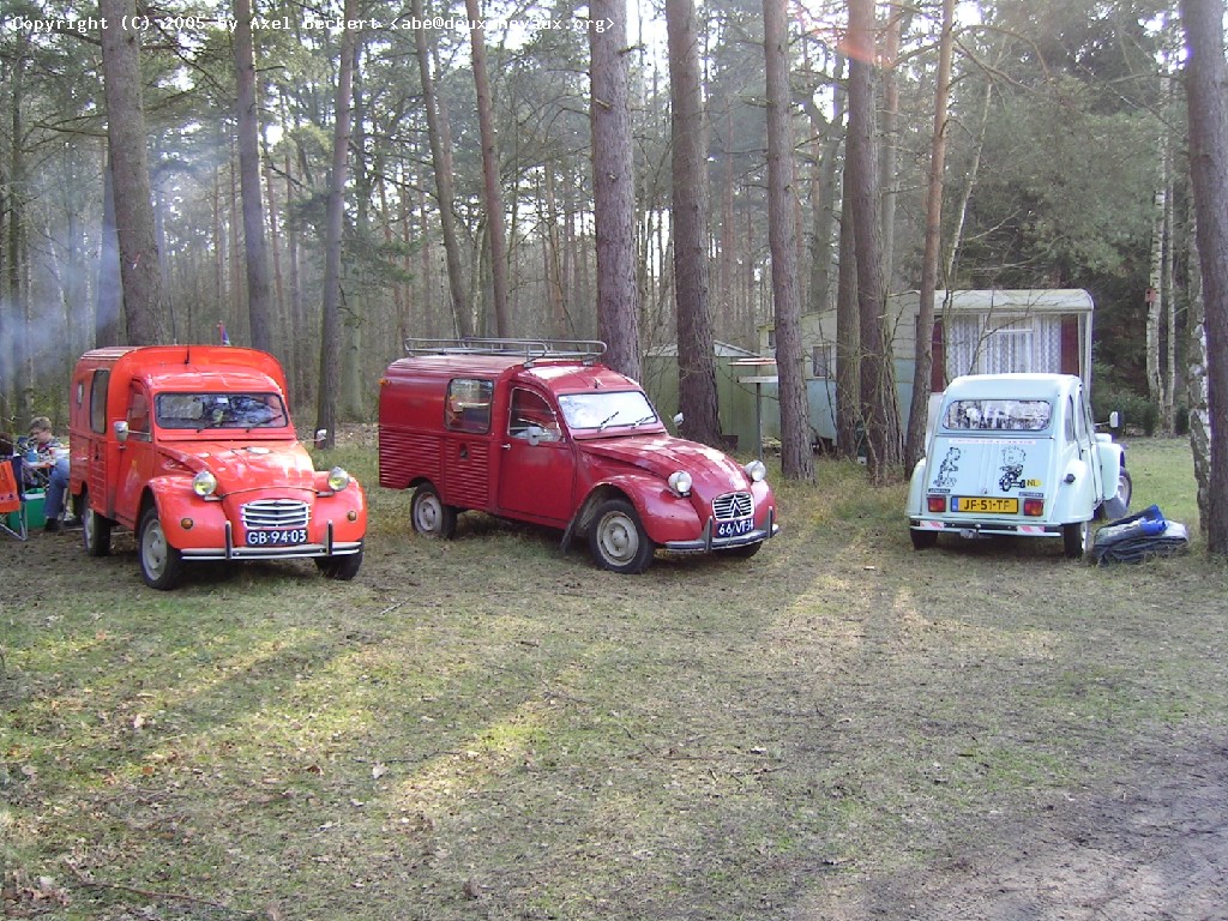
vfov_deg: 39.7
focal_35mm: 36
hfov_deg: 51.4
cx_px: 614
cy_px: 460
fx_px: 1277
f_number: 2.8
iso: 50
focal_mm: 5.6
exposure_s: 1/79.6
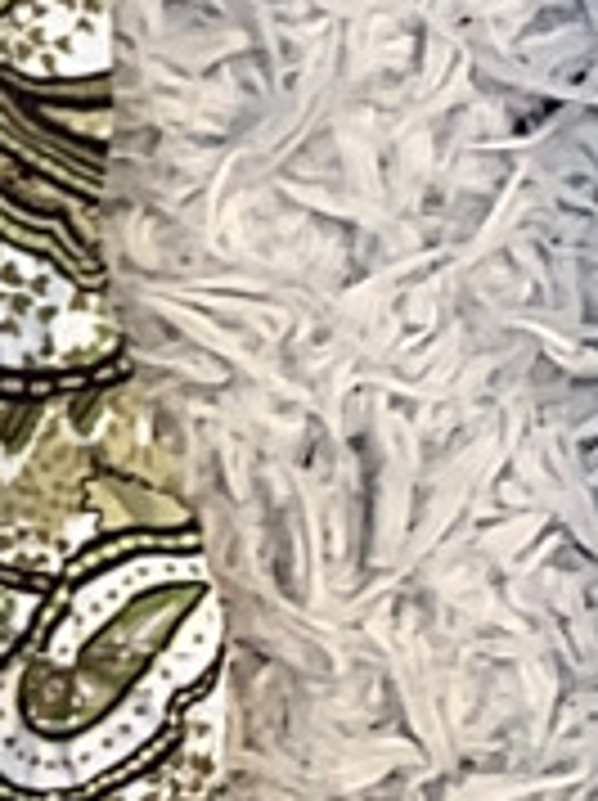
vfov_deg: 12.3
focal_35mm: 158
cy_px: -40
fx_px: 3648
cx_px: -1196
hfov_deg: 8.0
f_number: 1.8
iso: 50
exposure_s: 1/100
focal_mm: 4.25
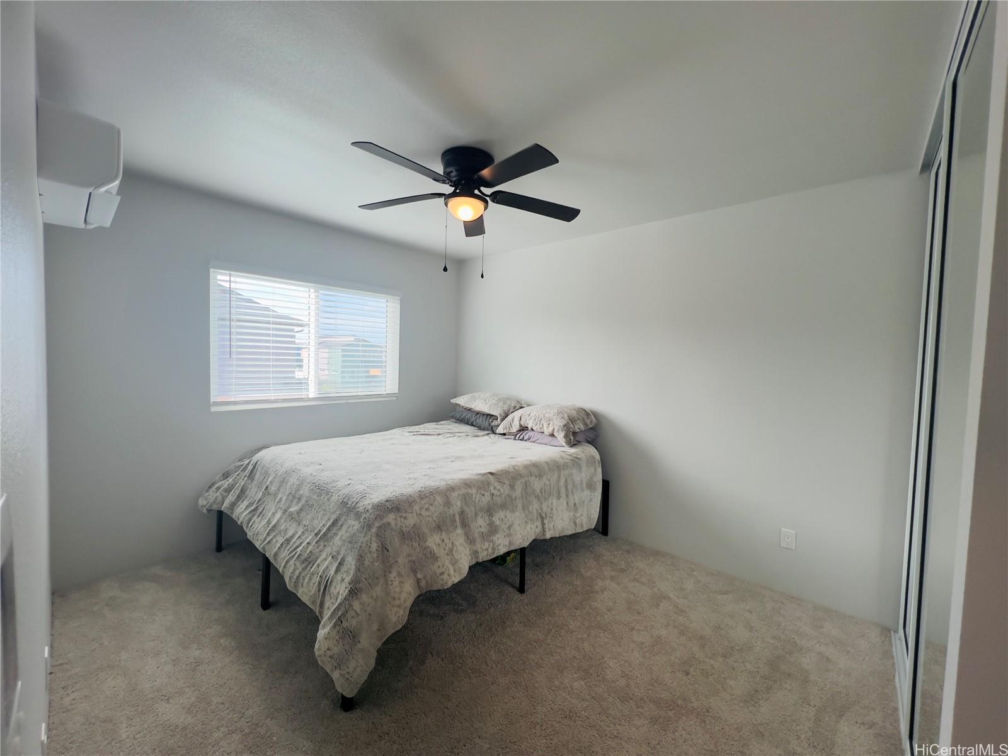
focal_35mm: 13
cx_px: 504
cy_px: 378
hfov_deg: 106.2
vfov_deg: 89.9
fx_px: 379
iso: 50
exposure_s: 1/120
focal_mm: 1.57
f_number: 1.8
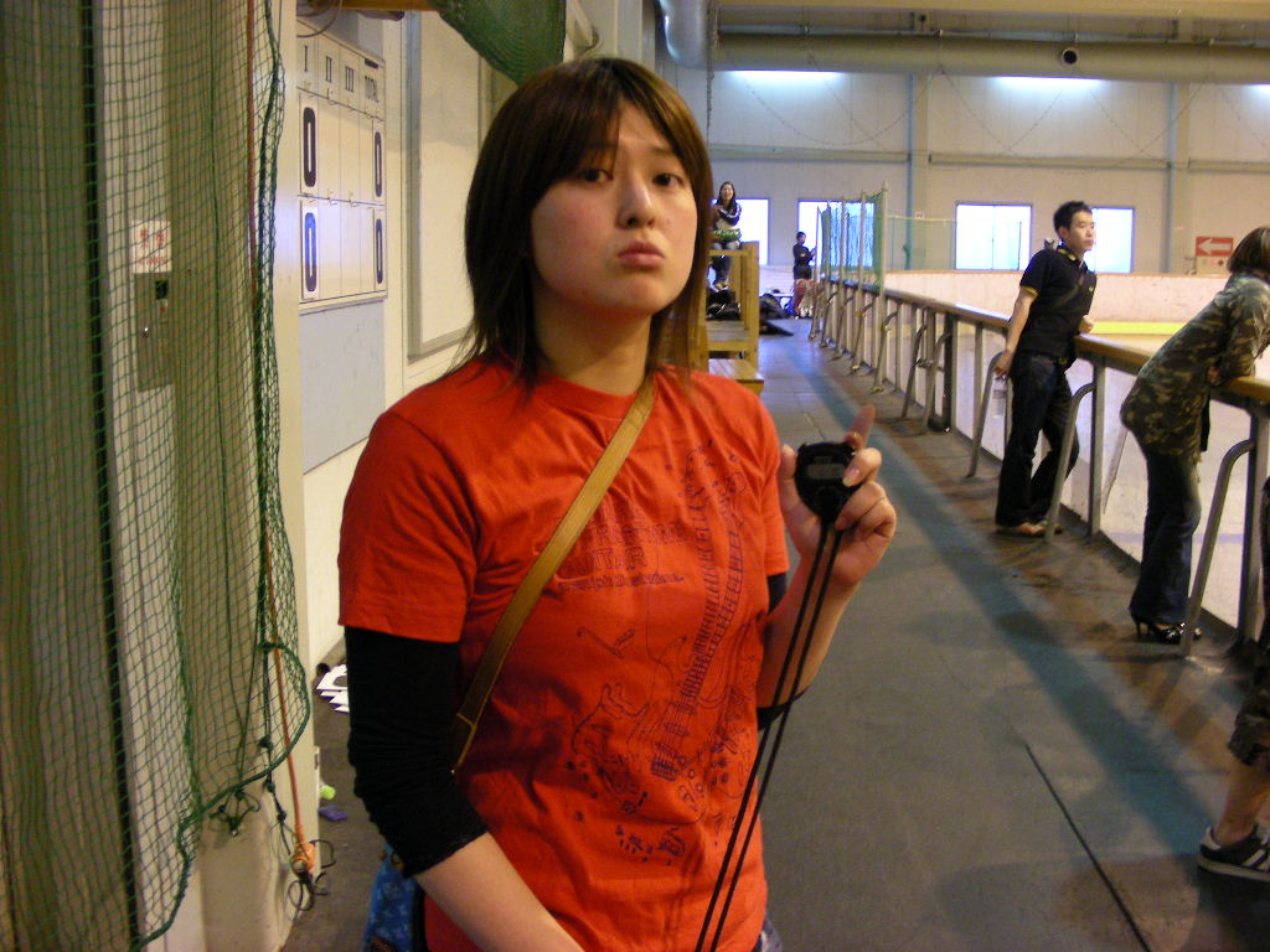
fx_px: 1394
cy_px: 476
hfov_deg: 49.0
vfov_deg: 37.7
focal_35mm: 38
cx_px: 635
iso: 200
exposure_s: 1/8.6
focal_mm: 6.3
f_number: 3.5
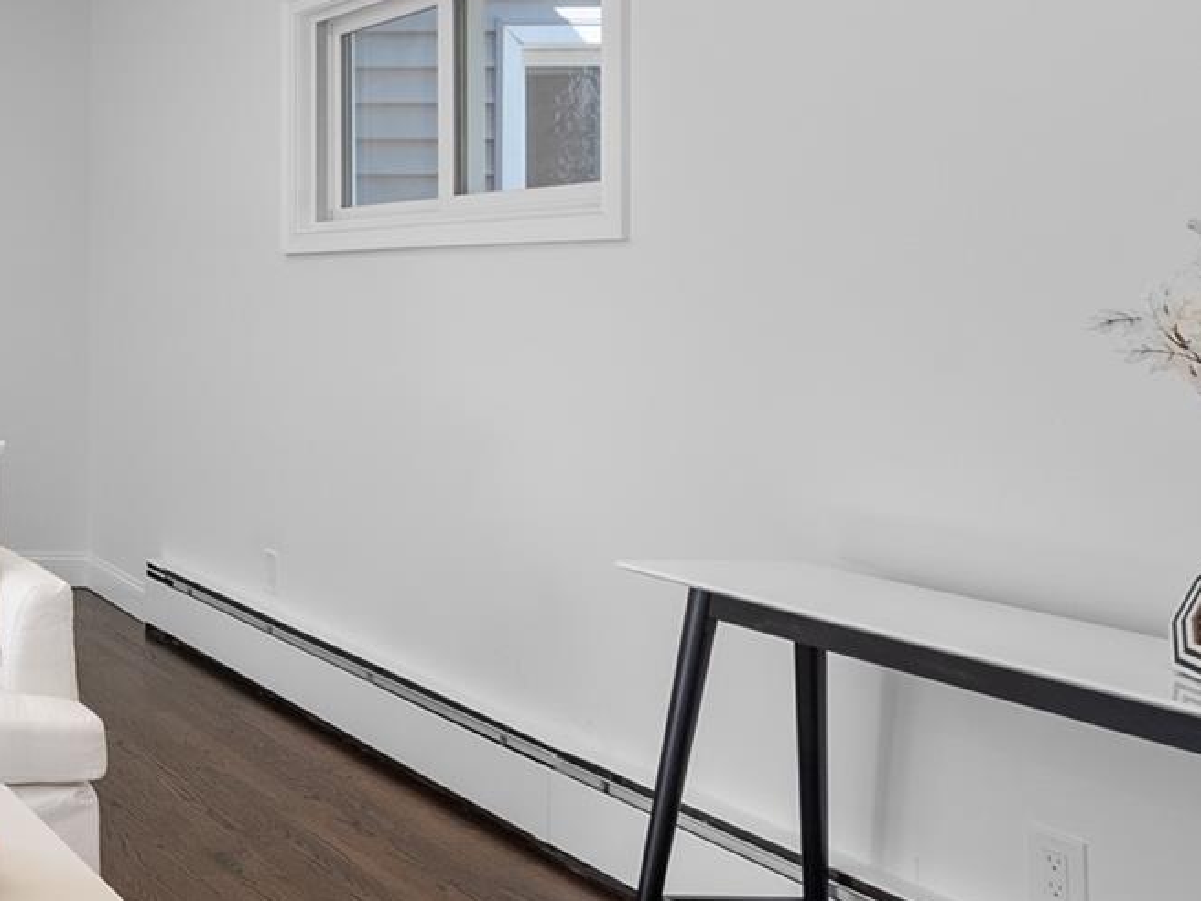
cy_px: 283
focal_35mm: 39
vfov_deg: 36.4
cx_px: -487
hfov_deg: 31.5
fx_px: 1353
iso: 500
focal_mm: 13
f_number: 9
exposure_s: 1/25
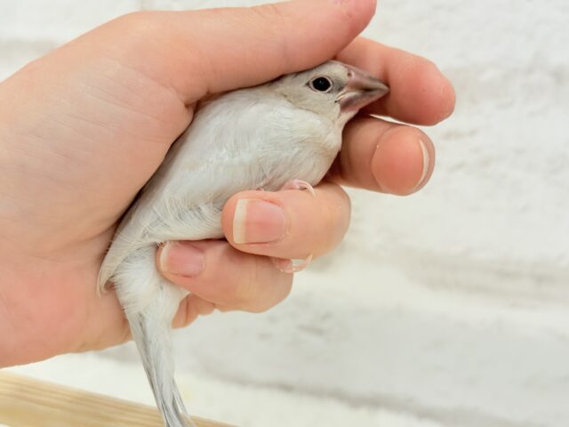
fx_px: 855
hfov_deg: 36.8
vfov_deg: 28.0
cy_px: 214
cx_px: 284
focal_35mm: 52
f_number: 1.6
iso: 100
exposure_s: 1/100
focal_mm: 5.96
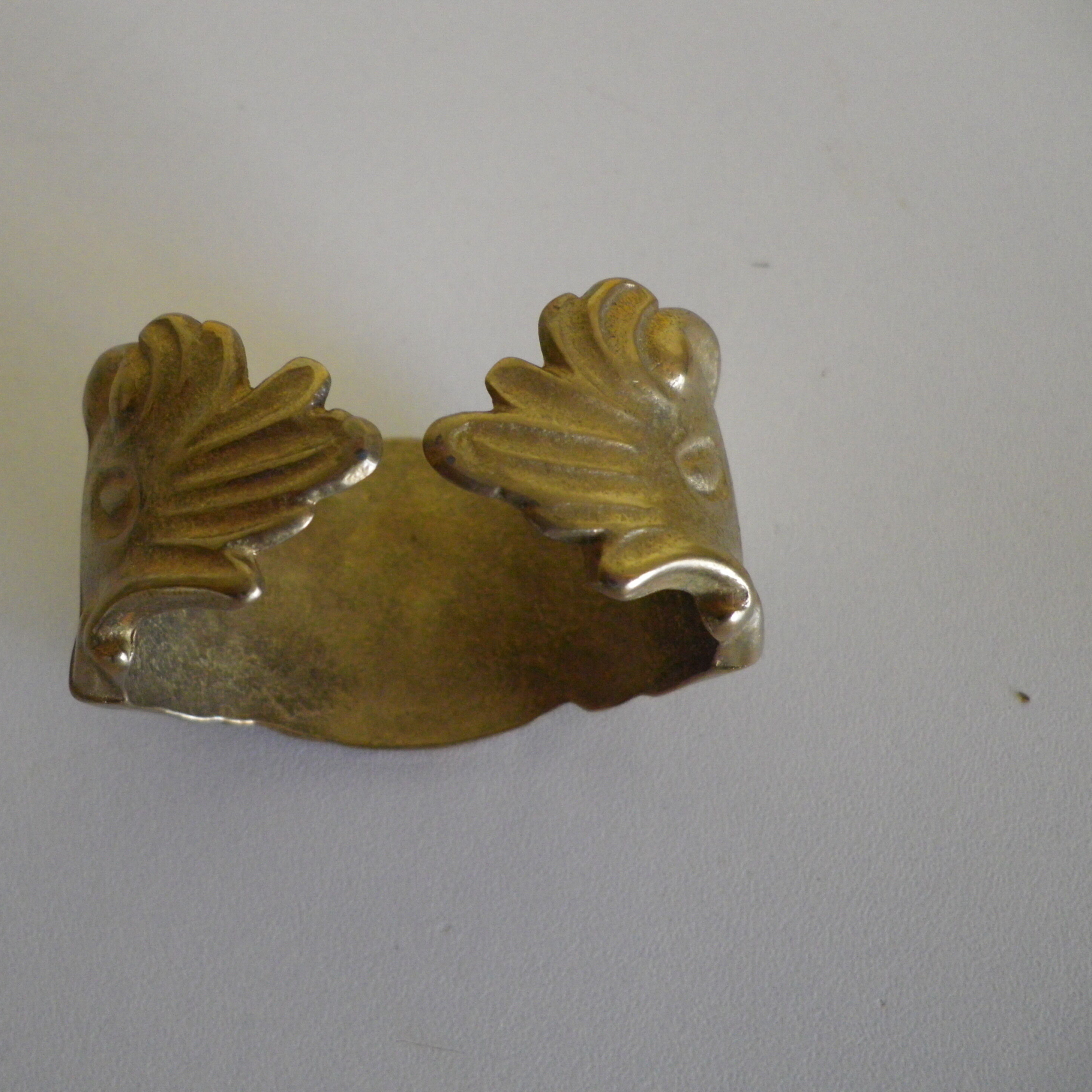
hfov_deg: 47.9
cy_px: 548
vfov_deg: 48.5
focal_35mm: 34
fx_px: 1213
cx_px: 392
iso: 250
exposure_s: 1/60
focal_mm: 4.9
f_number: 2.6
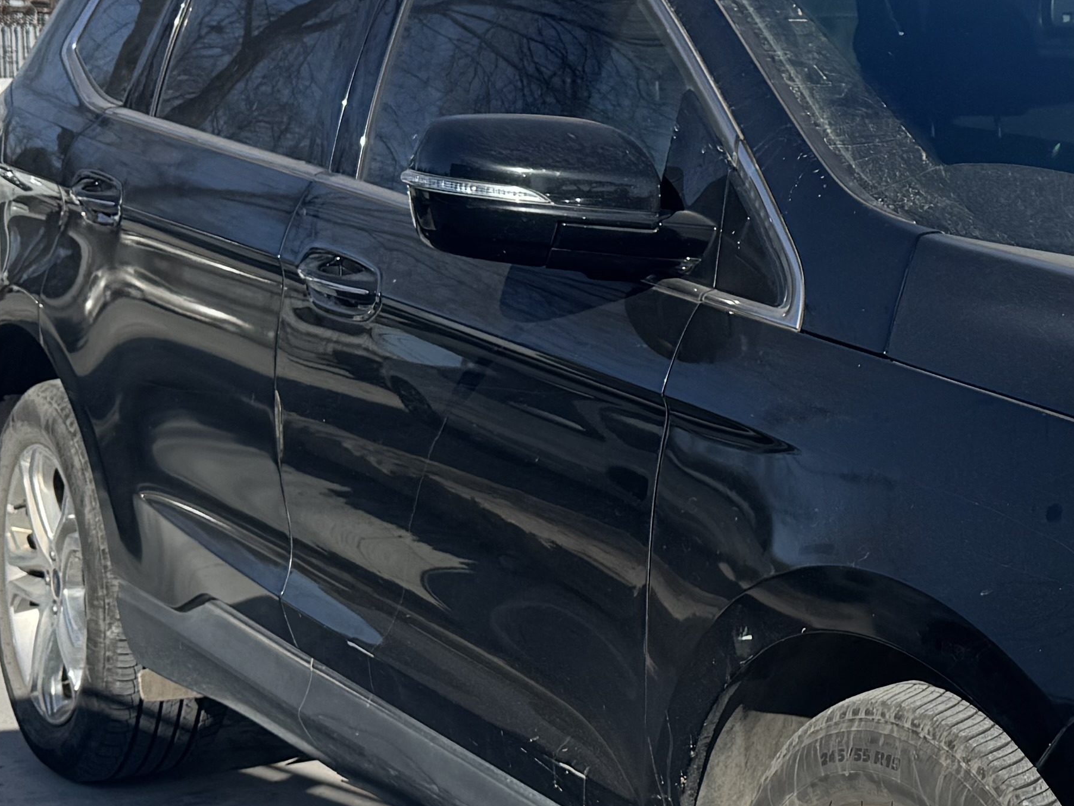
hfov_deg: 23.3
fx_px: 2358
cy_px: 389
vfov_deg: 19.4
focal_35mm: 76
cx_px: 1321
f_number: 1.78
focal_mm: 6.76
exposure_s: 1/4310
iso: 80
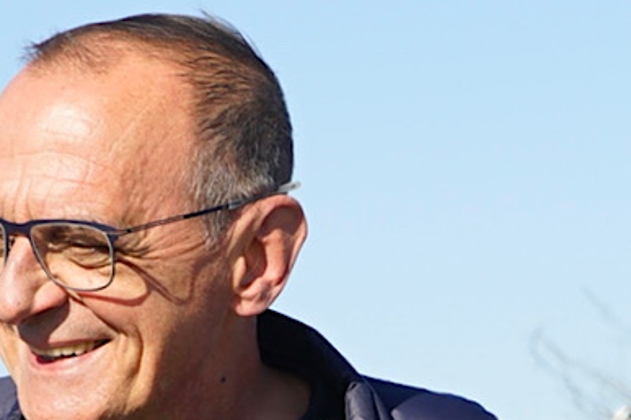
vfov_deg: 6.1
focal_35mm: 217
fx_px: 3803
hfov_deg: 9.4
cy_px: 864
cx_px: -86
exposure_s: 1/400
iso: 100
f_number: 5.6
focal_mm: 41
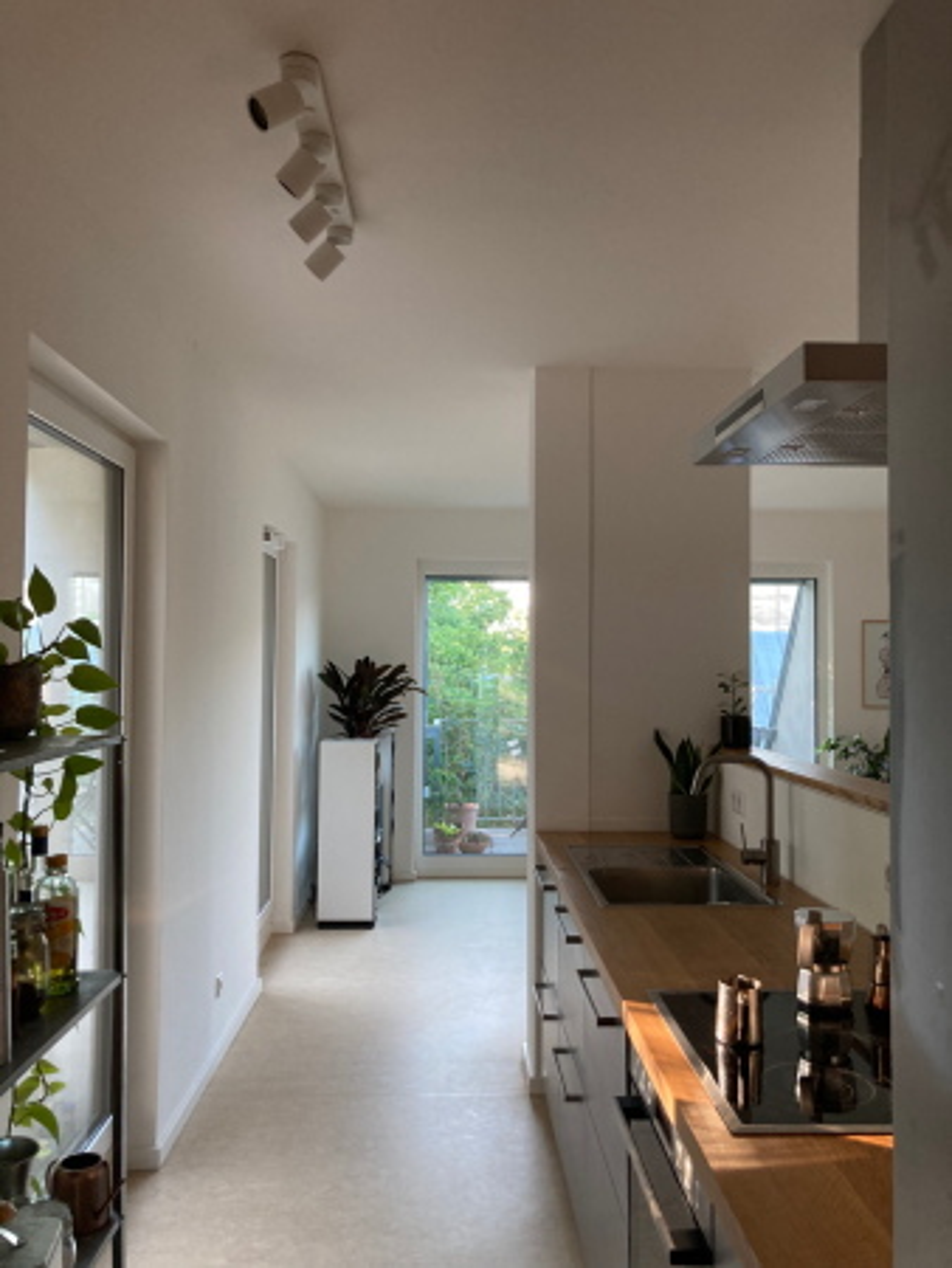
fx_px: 1026
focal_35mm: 28
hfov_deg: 49.8
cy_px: 634
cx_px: 476
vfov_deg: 63.4
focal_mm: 3.99
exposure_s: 1/50
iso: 100
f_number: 1.8
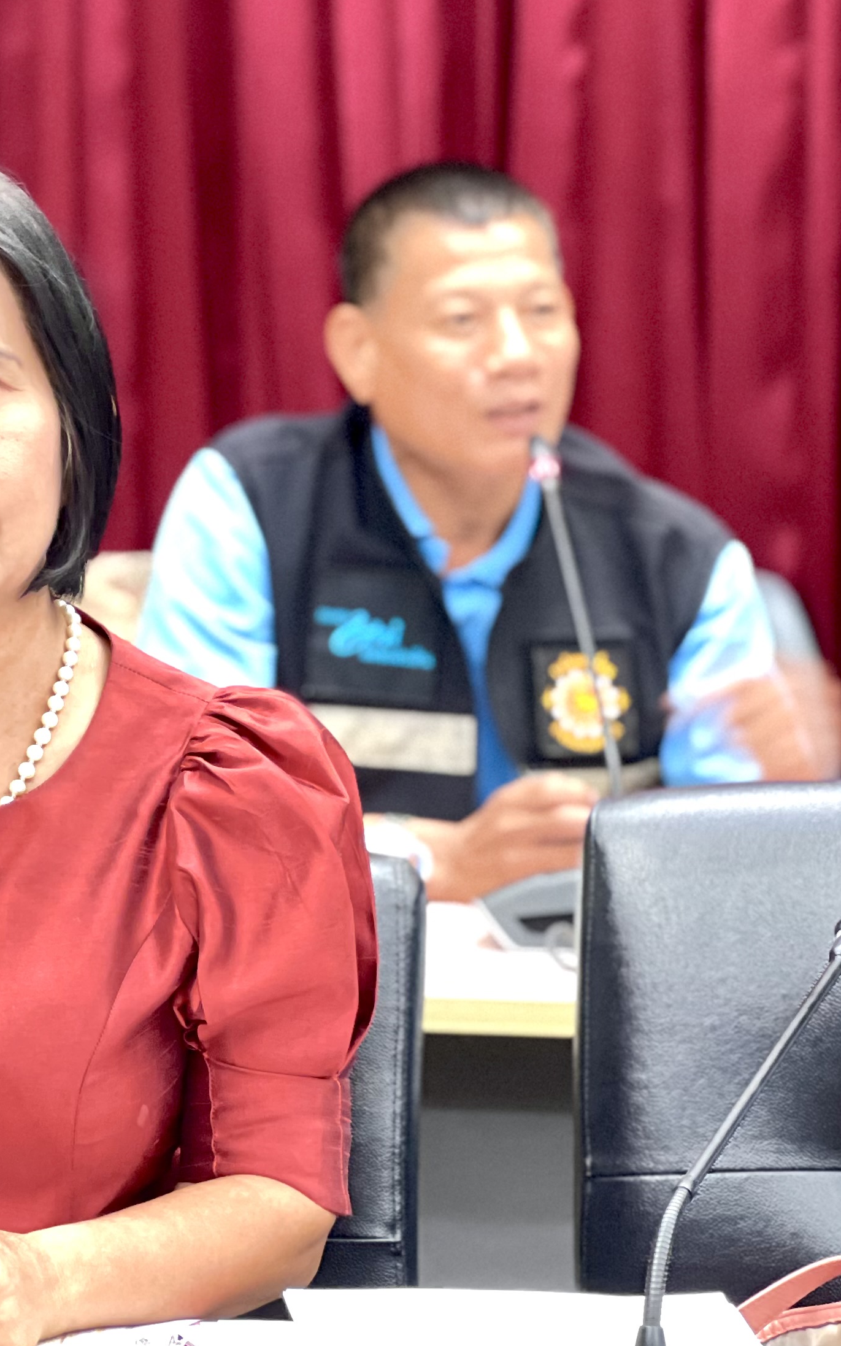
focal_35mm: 150
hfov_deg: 8.7
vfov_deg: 13.9
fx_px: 5502
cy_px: 672
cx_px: -85
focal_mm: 9
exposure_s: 1/14
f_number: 2.8
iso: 400
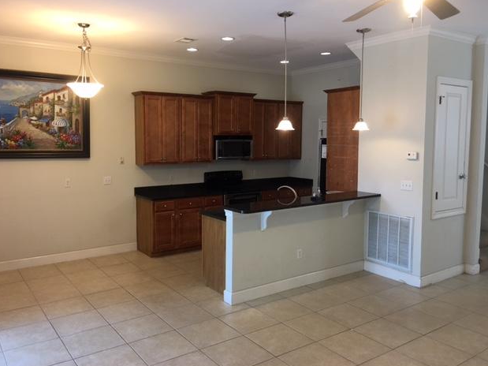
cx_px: 237
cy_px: 182
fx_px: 423
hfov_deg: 60.0
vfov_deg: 46.8
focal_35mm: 30
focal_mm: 4.15
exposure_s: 1/15
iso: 40
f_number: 2.2
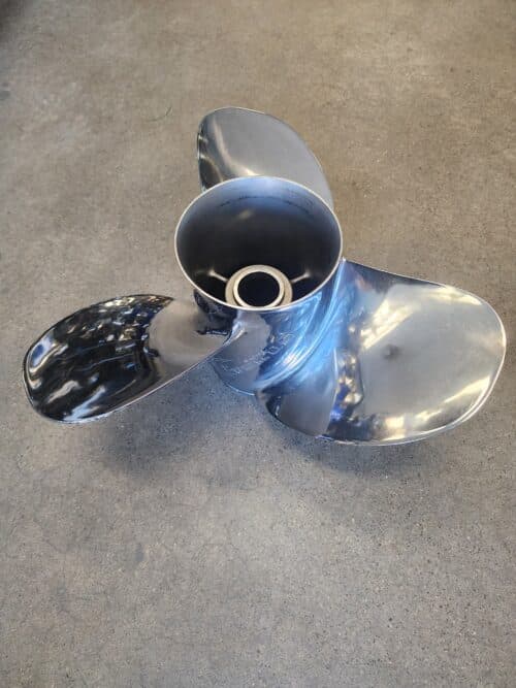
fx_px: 457
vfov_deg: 73.9
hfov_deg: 58.9
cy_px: 344
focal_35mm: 23
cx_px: 258
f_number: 1.8
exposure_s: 1/120
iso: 400
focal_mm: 6.4
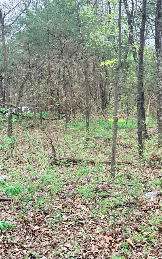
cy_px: 118
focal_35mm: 57
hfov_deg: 22.7
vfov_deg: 35.7
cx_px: 107
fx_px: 403
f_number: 1.78
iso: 80
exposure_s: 1/769
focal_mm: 6.76
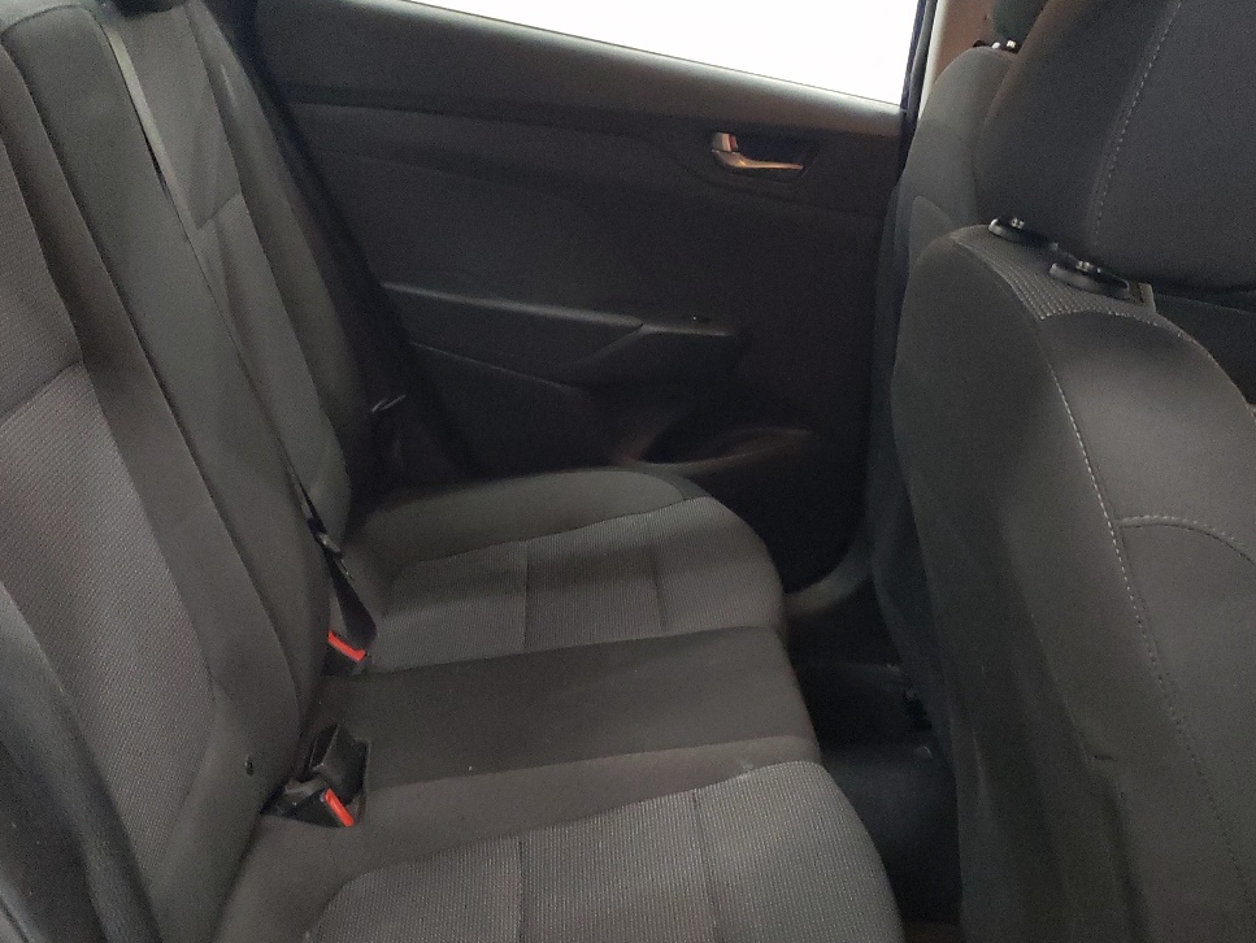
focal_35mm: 43
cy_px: 517
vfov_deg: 33.6
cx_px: 669
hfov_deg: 43.8
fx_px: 1561
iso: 466
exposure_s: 1/24
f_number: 1.5
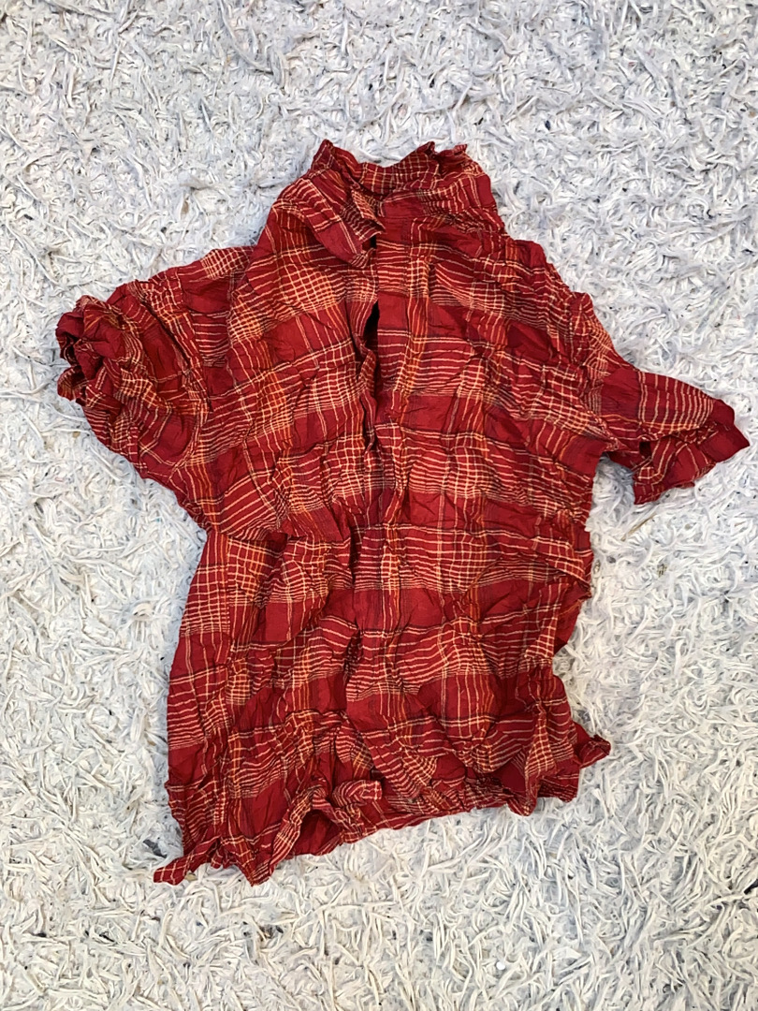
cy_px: 506
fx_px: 759
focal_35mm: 26
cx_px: 379
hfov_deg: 53.1
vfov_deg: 67.3
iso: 64
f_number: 1.8
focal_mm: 4.25
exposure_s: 1/100
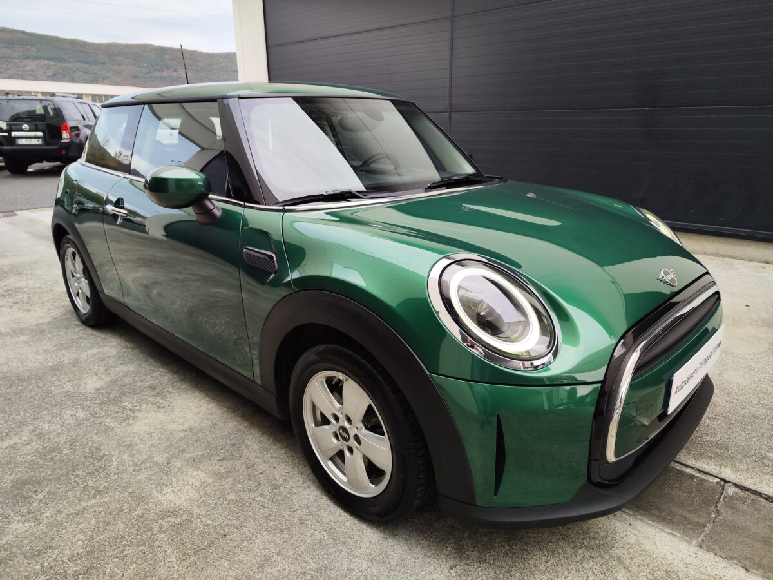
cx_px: 386
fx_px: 514
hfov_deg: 73.9
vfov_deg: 58.9
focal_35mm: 23
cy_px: 290
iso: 375
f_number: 1.69
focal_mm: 7.01
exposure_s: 1/100
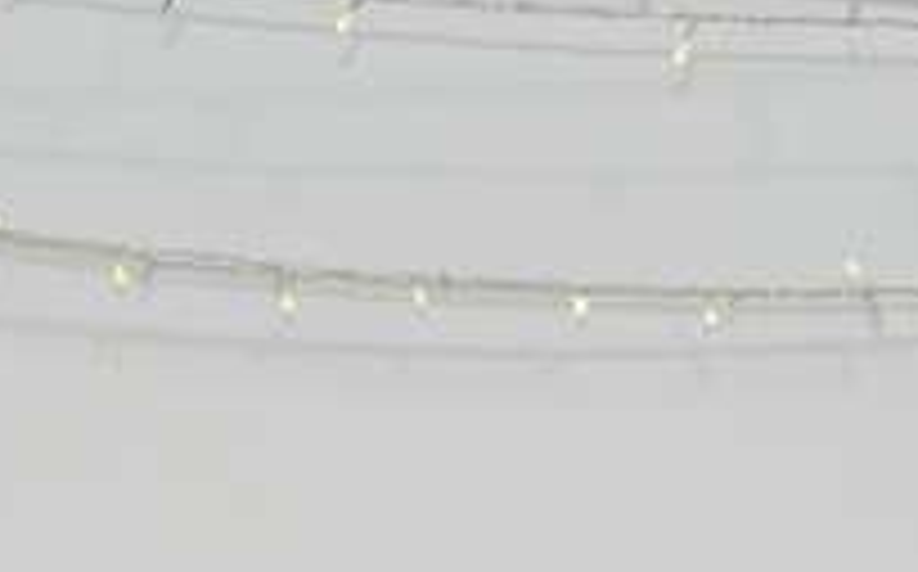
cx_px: 698
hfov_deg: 10.3
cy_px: 1779
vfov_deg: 5.9
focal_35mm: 204
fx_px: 5098
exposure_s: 1/100
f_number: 3.8
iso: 400
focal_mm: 23
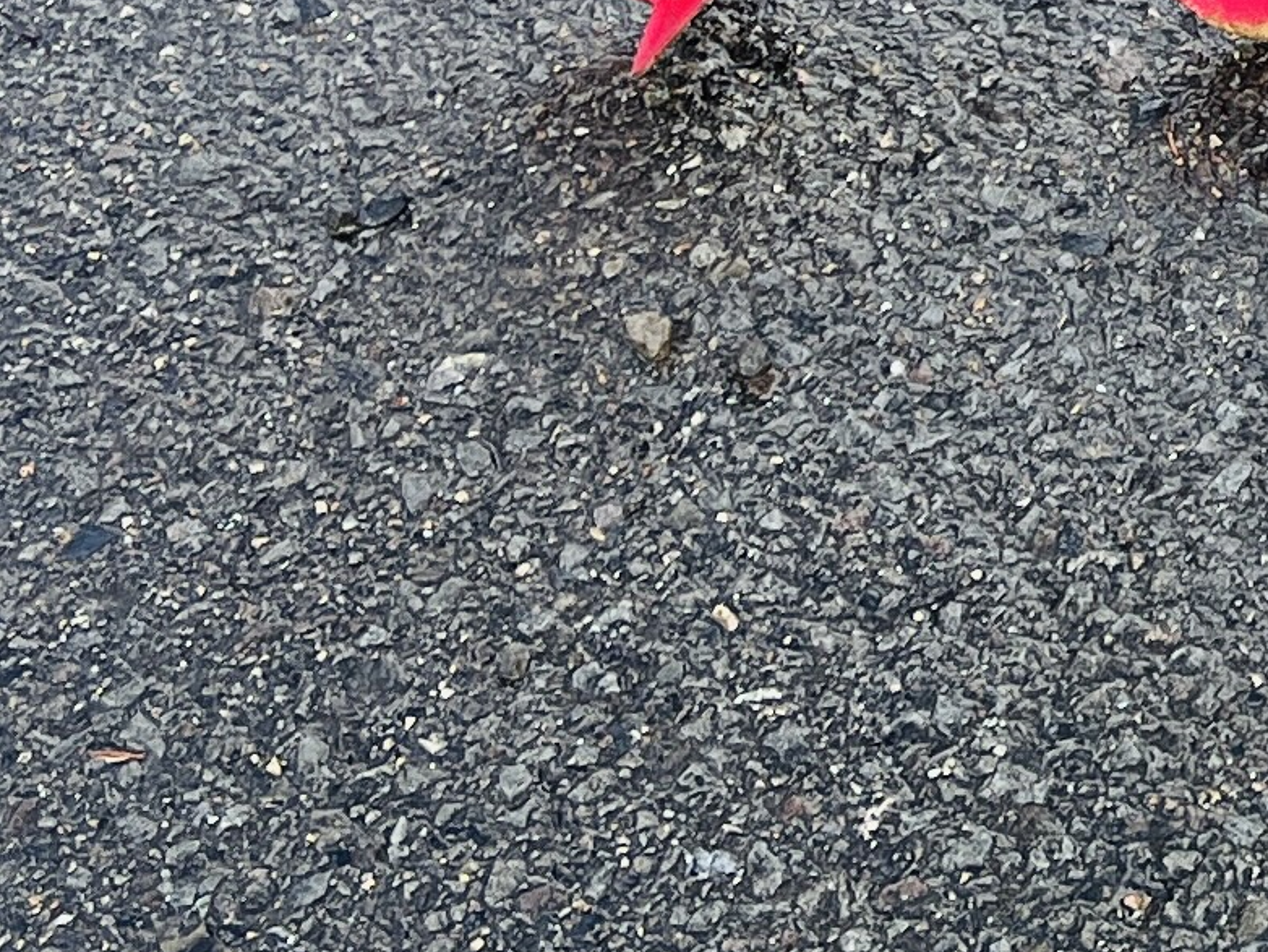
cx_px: 2254
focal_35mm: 134
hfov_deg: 13.3
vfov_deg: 10.1
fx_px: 4910
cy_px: -1061
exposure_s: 1/558
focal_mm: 5.1
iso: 50
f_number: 1.6
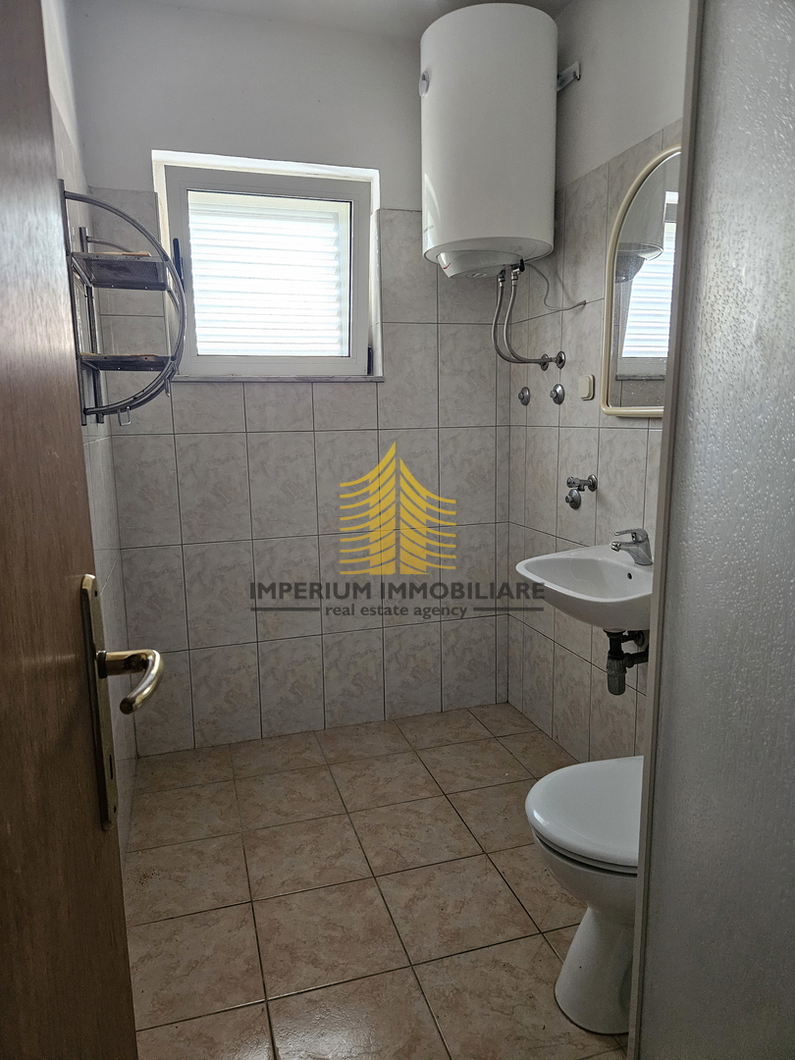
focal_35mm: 23
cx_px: 398
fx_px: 704
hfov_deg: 58.9
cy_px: 530
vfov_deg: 73.9
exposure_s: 1/100
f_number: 1.8
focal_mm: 5.4
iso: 1000
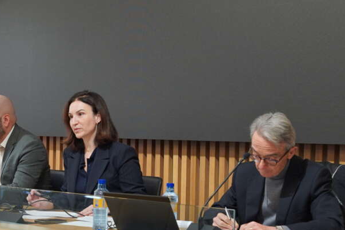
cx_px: 93
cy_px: 165
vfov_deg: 15.8
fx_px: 824
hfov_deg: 23.4
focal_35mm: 86
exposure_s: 1/160
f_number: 4
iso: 1250
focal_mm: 33
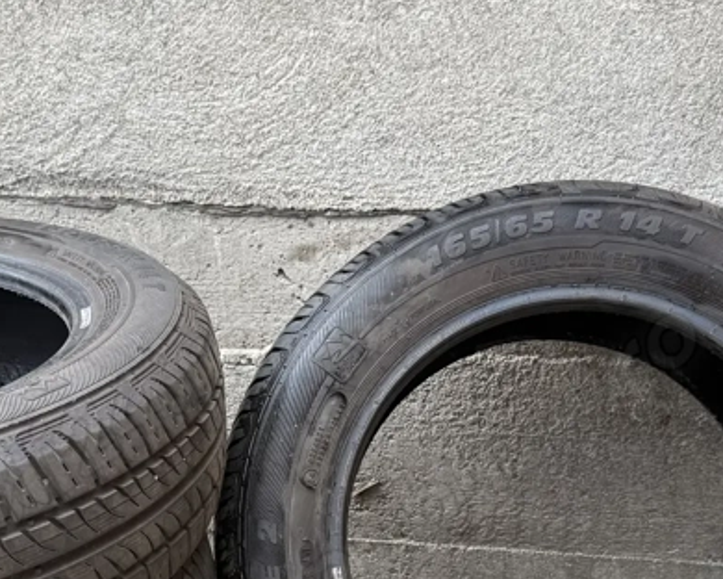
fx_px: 1284
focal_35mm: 60
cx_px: 280
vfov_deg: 24.8
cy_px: 494
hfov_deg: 31.3
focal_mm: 6.76
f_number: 1.78
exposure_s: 1/121
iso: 80
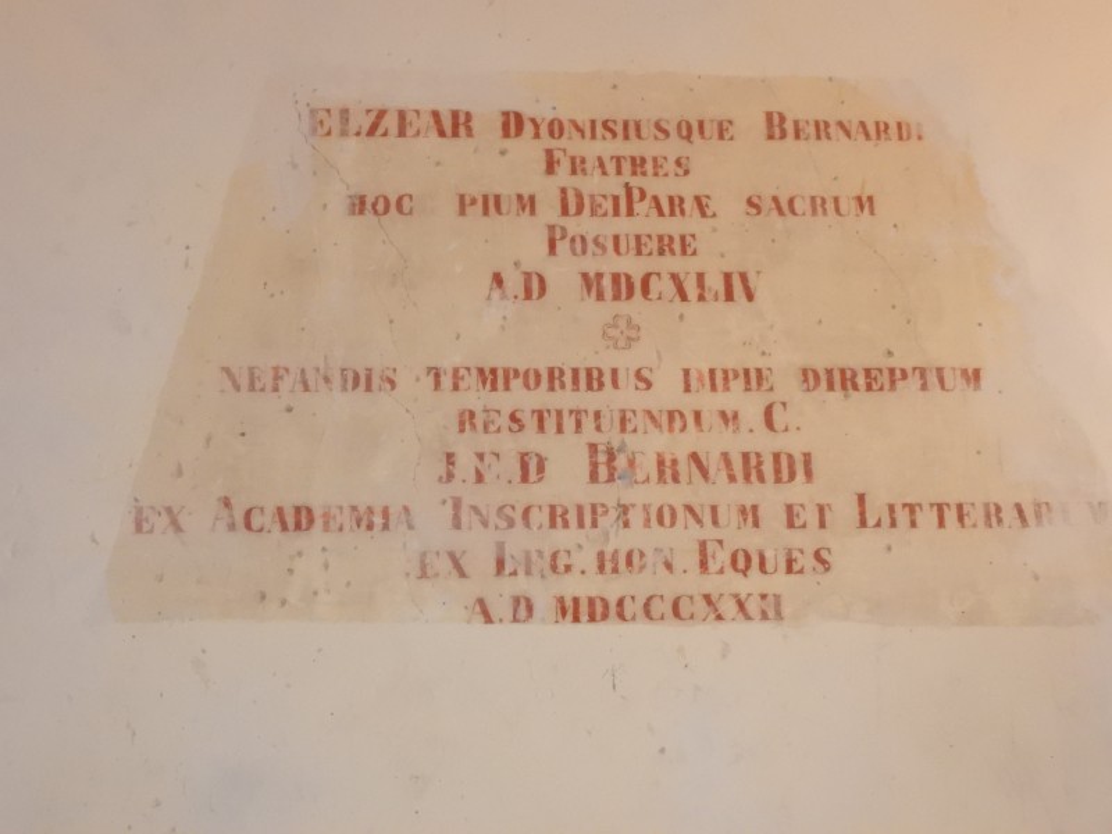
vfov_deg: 30.9
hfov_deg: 40.4
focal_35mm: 47
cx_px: 556
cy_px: 417
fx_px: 1510
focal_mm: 8.4
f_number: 8
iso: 1600
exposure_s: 1/30
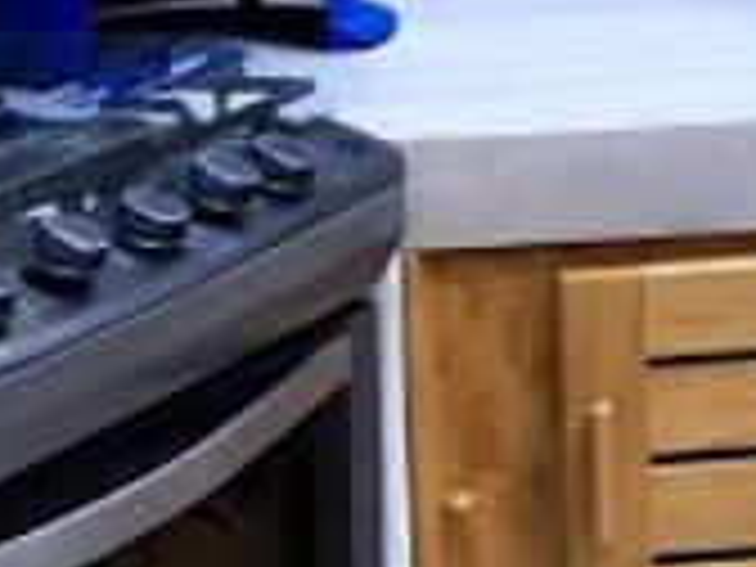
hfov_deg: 10.4
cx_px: 1418
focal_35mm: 178
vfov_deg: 7.7
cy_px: -832
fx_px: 3887
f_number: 1.8
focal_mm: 3.99
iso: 50
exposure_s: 1/120
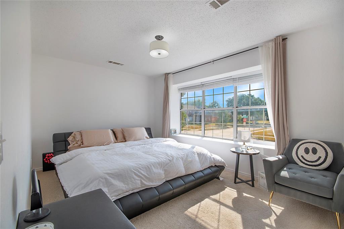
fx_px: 143
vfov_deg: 77.3
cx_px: 172
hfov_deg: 100.4
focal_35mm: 15
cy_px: 114
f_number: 11
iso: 100
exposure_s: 1/125
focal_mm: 10
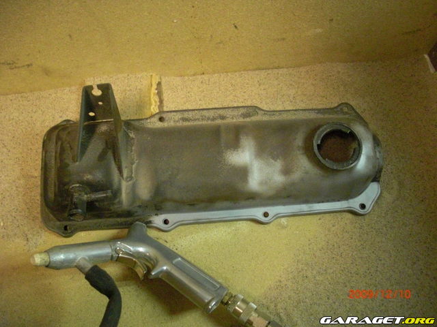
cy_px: 164
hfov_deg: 51.4
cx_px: 218
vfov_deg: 39.7
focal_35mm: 36
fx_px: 454
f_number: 2.8
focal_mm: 6.3
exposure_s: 1/25
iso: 800
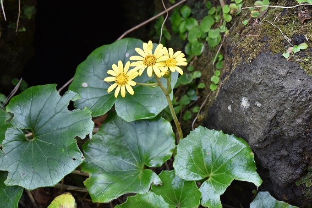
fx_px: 715
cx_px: 156
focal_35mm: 82
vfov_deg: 16.6
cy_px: 104
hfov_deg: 24.6
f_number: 5.6
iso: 800
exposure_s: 1/250
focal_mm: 55
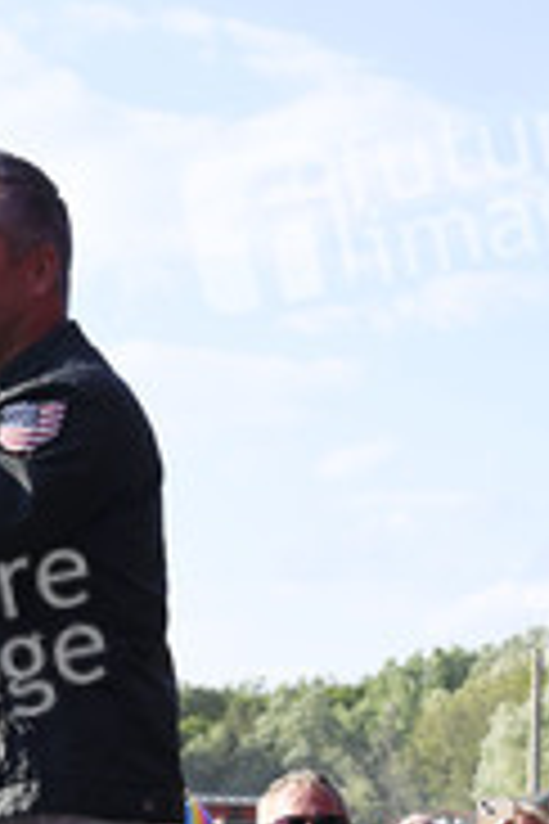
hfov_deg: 12.4
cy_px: 883
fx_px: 2493
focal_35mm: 109
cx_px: 4
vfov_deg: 18.1
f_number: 7.1
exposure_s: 1/250
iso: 160
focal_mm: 50
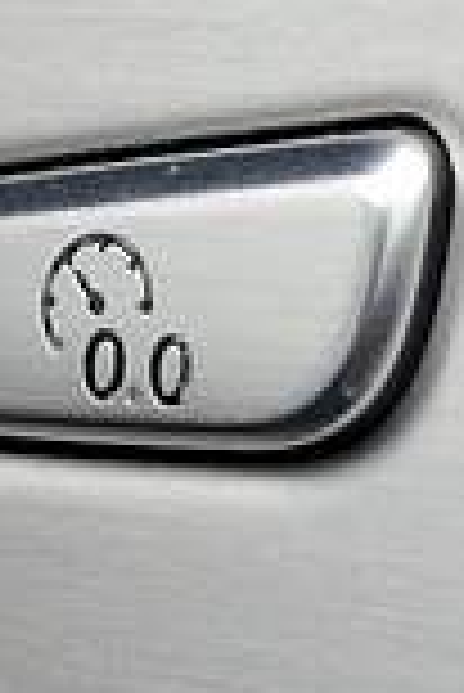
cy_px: 288
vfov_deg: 10.2
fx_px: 3896
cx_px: 279
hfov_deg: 6.8
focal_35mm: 202
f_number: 5.6
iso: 400
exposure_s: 1/60
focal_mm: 26
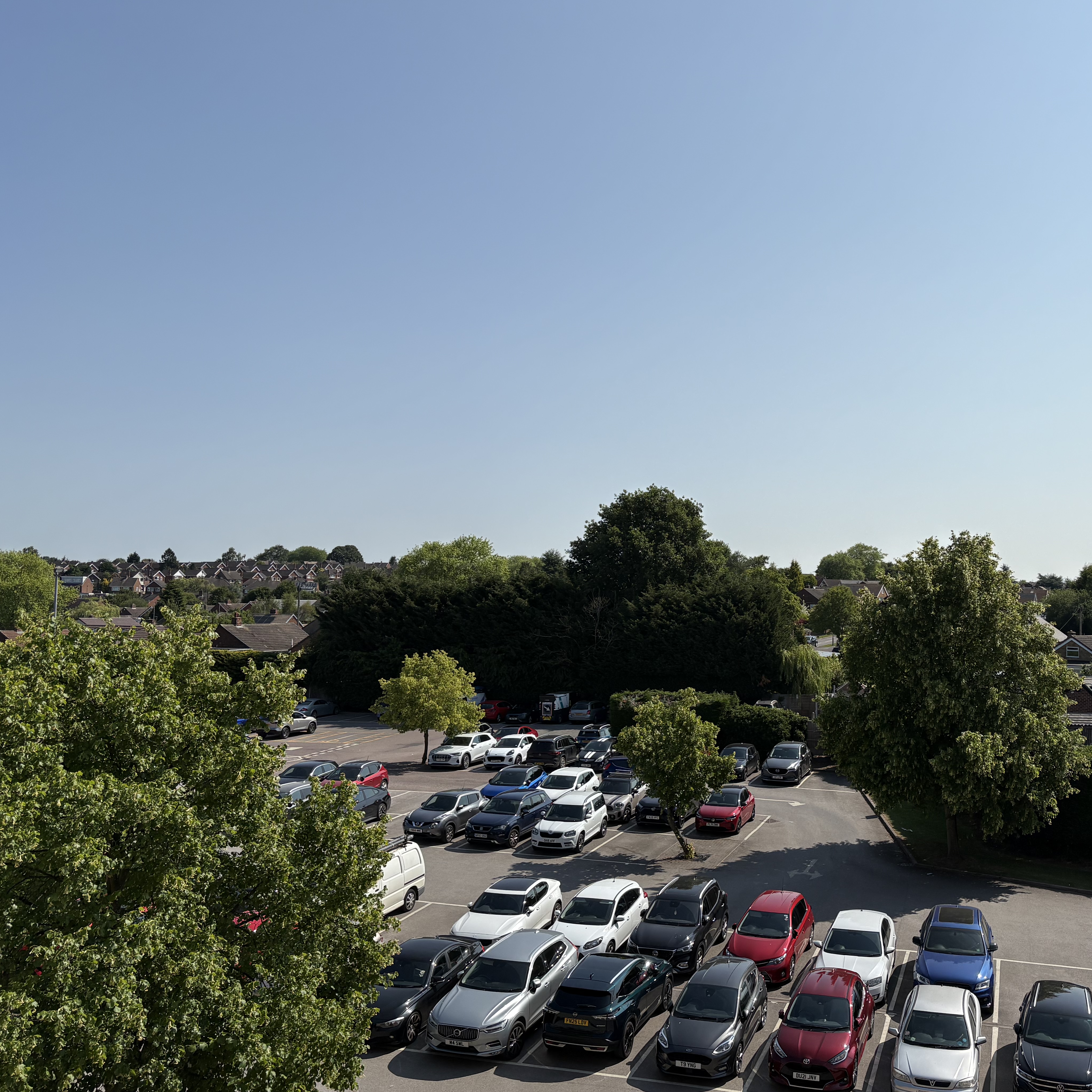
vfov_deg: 51.1
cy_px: 548
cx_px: 740
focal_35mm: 32
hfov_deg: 50.1
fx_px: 1142
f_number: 1.6
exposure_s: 1/6993
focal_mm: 5.96
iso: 50
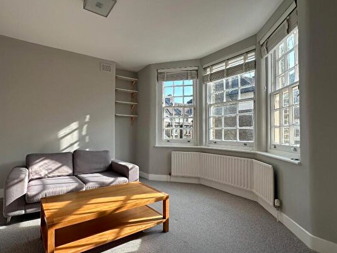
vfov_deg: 71.6
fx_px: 175
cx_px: 129
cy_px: 127
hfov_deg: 86.3
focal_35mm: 18
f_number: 2.2
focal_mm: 2.22
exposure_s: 1/304
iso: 40
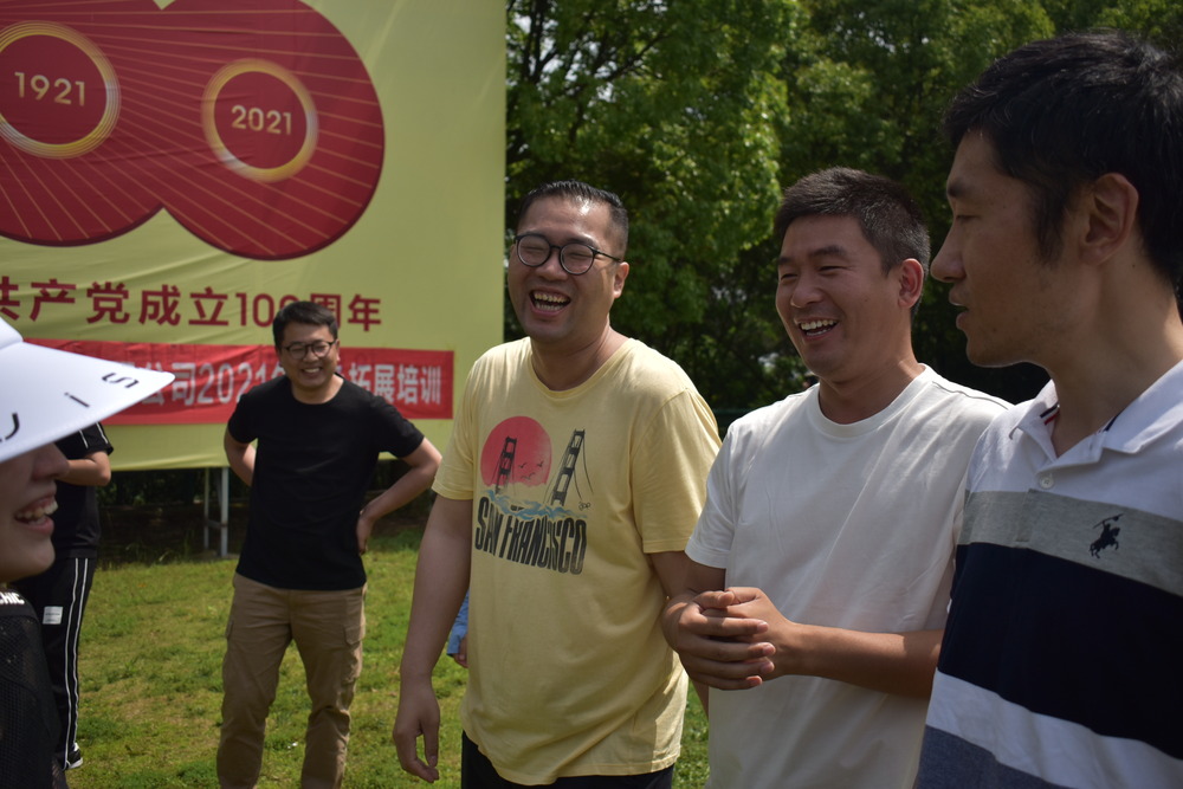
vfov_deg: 38.4
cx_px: 592
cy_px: 394
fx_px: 1134
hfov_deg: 55.1
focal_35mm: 34
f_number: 3.8
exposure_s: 1/1600
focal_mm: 23
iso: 100
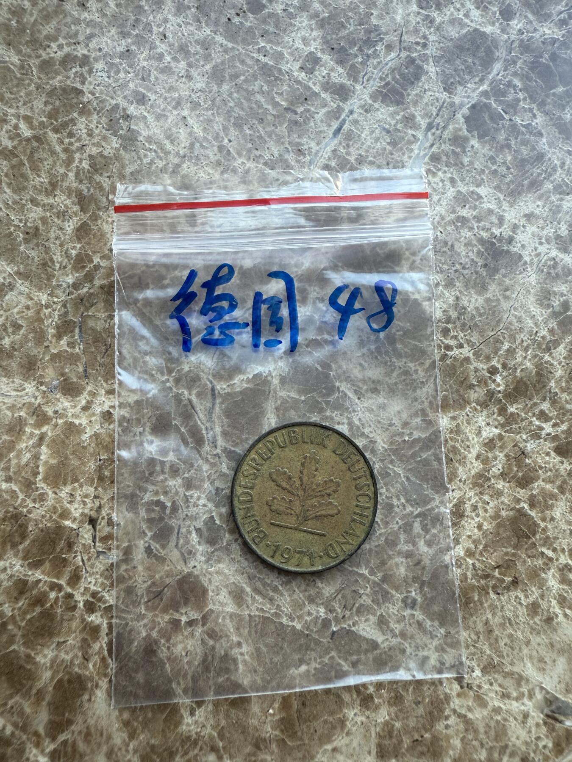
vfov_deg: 71.6
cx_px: 286
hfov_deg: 56.8
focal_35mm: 24
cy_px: 381
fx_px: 529
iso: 125
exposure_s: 1/99
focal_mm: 2.22
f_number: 2.2
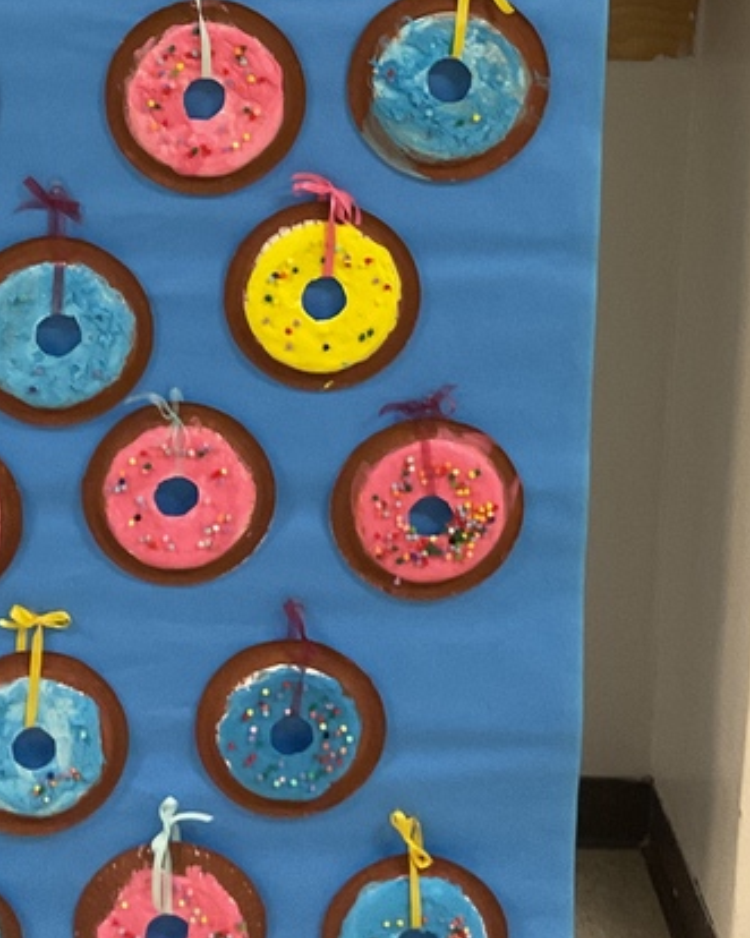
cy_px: 97
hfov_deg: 21.7
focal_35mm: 70
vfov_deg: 26.3
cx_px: 215
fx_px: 1943
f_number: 1.8
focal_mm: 3
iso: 250
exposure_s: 1/60
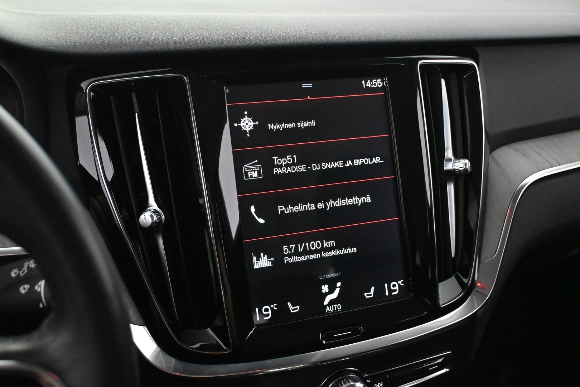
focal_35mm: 40
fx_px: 640
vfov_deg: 33.6
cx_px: 290
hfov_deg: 48.7
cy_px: 194
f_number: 4.5
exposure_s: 1/60
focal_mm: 26.5
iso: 7200
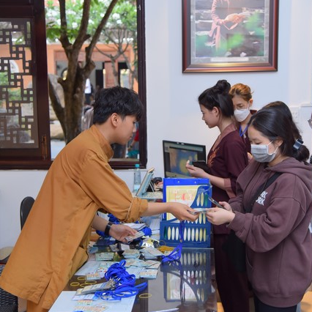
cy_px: 140
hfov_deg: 30.0
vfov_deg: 30.0
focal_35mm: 57
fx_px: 581
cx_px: 158
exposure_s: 1/125
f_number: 4.5
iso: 500
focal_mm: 44
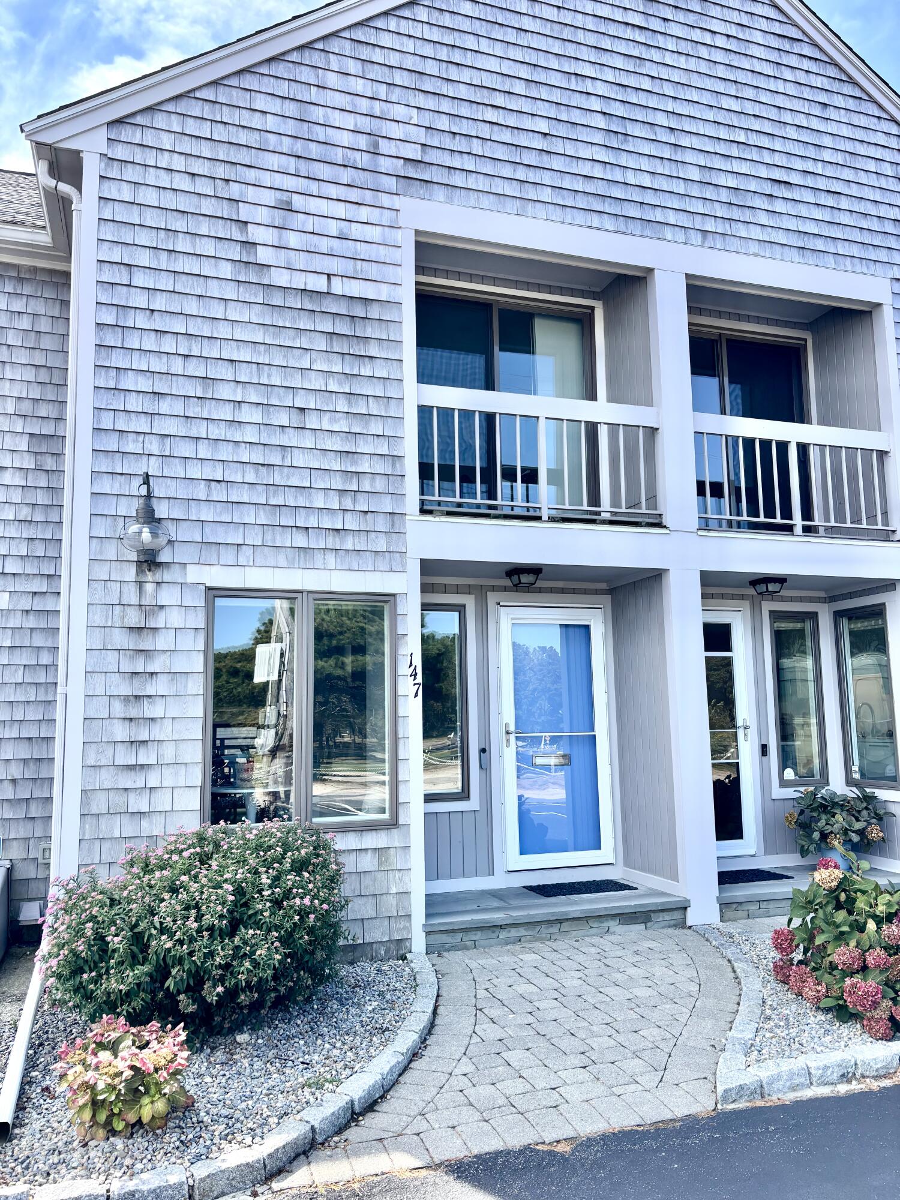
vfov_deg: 67.3
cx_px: 450
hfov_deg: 53.1
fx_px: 901
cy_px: 600
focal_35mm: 26
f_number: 1.6
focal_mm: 5.96
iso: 50
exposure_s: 1/865
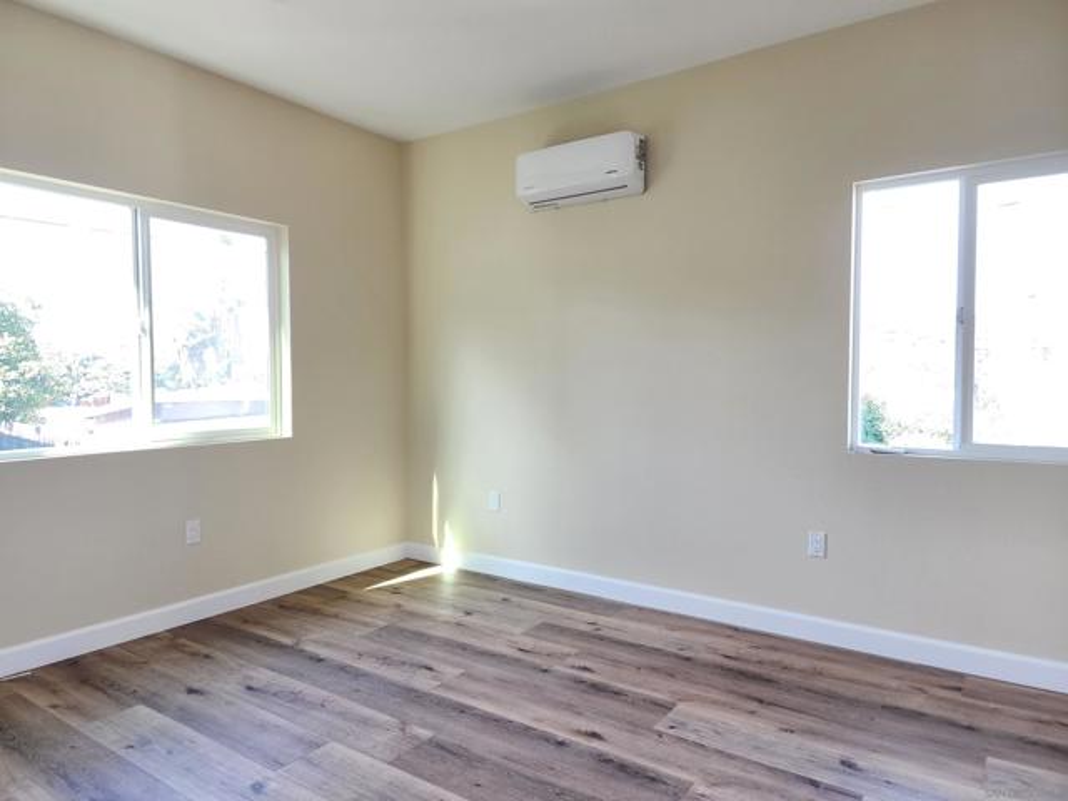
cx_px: 534
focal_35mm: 23
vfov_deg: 58.9
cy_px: 400
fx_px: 710
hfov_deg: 73.9
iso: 100
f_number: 1.8
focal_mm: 6.4
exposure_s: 1/120
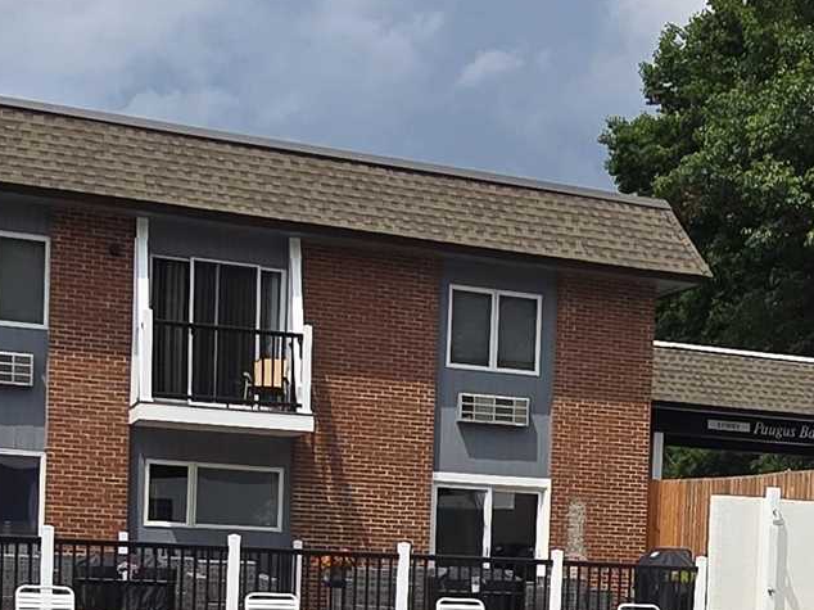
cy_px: 628
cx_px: 783
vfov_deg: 22.3
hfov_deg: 29.1
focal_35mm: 63
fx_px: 1481
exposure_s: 1/4666
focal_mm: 2.2
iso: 50
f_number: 2.2
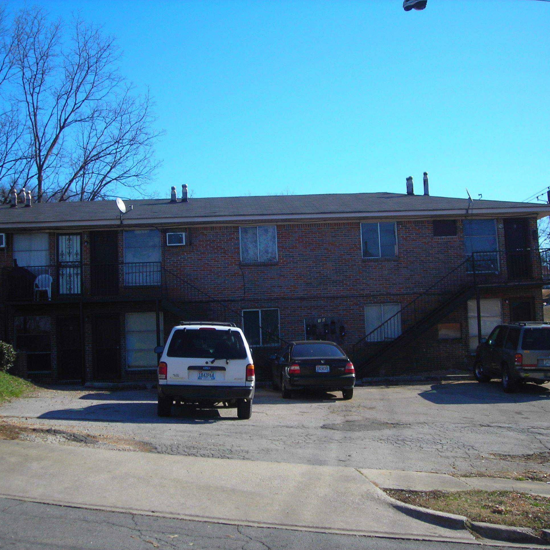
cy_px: 276
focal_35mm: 45
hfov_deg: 37.6
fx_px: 809
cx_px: 269
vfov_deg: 37.6
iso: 50
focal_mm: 6.3
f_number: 6.4
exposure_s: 1/138
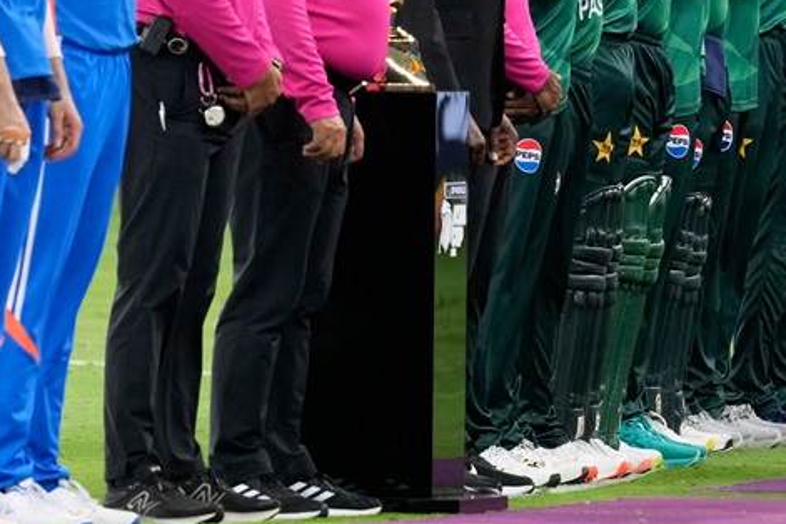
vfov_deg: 1.2
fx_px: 25936
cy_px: -44
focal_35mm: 1188
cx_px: -155
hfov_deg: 1.7
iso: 2000
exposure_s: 1/320
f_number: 6.3
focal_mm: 400
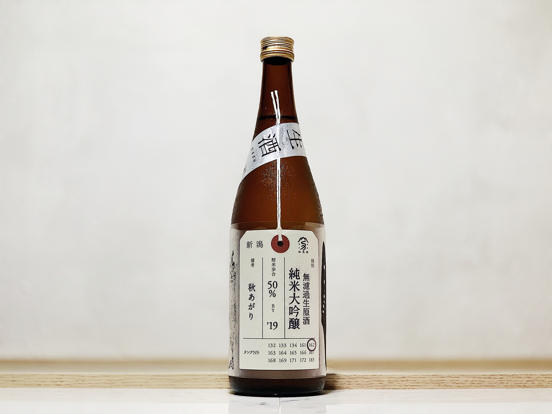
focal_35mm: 52
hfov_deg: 36.8
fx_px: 829
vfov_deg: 28.0
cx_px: 276
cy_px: 207
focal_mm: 6
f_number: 2.4
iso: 80
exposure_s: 1/122
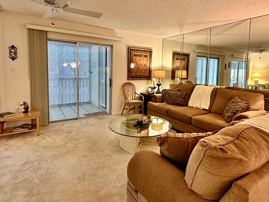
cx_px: 147
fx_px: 163
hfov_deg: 78.8
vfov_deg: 63.0
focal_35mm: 21
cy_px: 84
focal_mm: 2.22
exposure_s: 1/60
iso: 640
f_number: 2.2
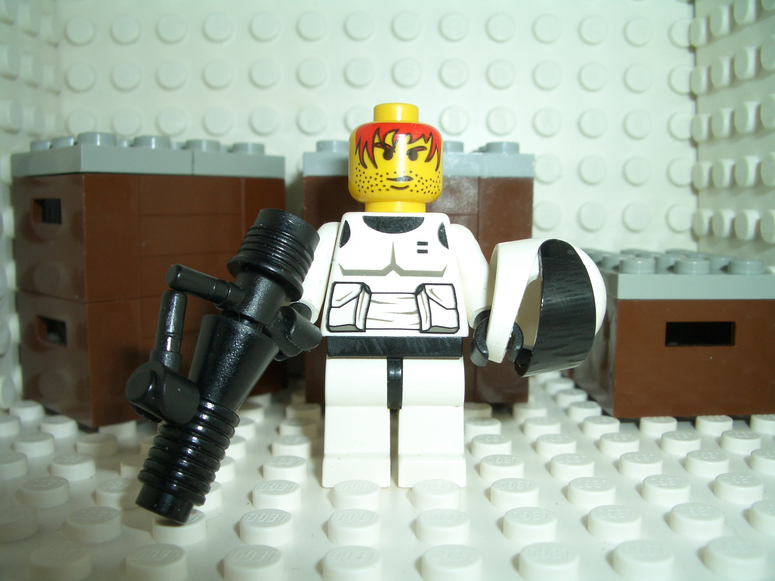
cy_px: 290
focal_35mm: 35
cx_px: 388
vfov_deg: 40.7
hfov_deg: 52.6
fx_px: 784
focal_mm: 5.8
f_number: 4.3
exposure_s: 1/60
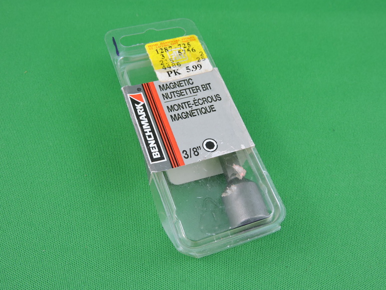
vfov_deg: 36.0
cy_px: 145
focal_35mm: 40
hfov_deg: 46.8
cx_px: 193
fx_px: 446
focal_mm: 7.2
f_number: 3.8
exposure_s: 1/30
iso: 125
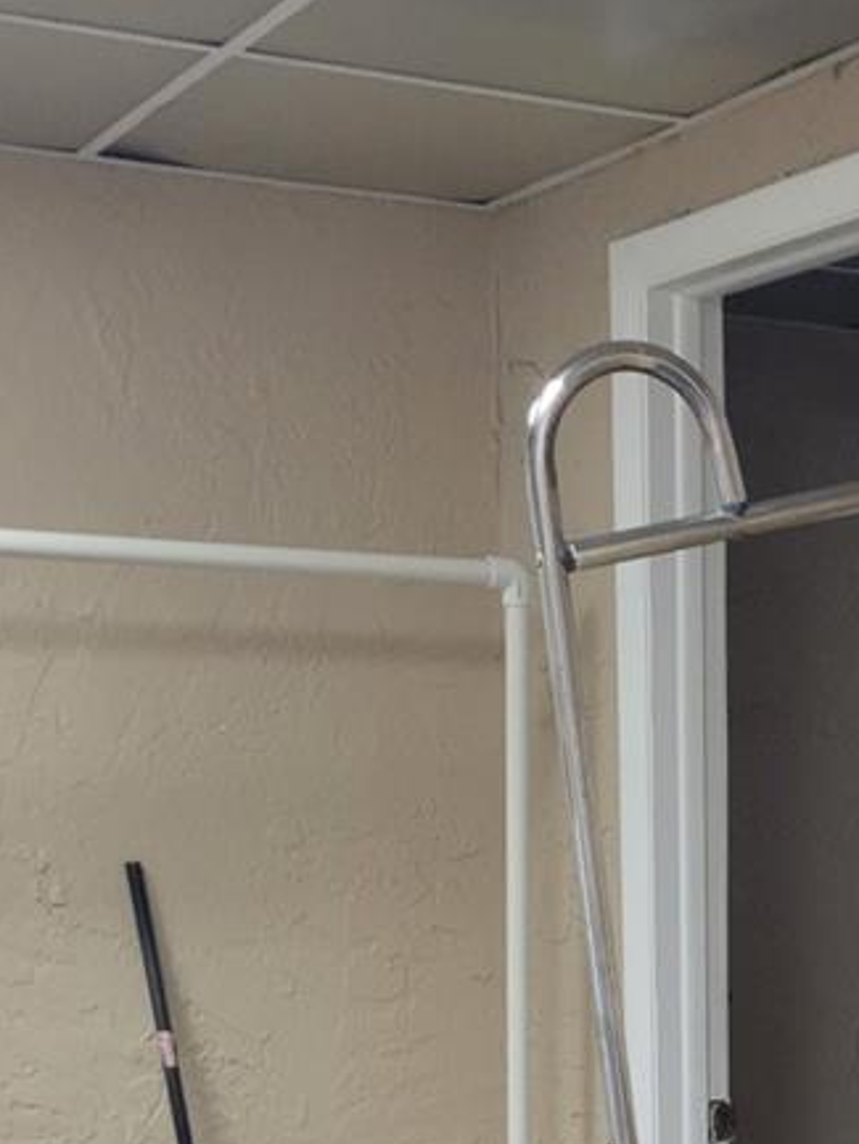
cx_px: 759
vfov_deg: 25.0
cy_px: 1284
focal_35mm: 72
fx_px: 2381
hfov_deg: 20.1
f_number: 1.8
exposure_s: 1/60
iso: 200
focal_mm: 5.4
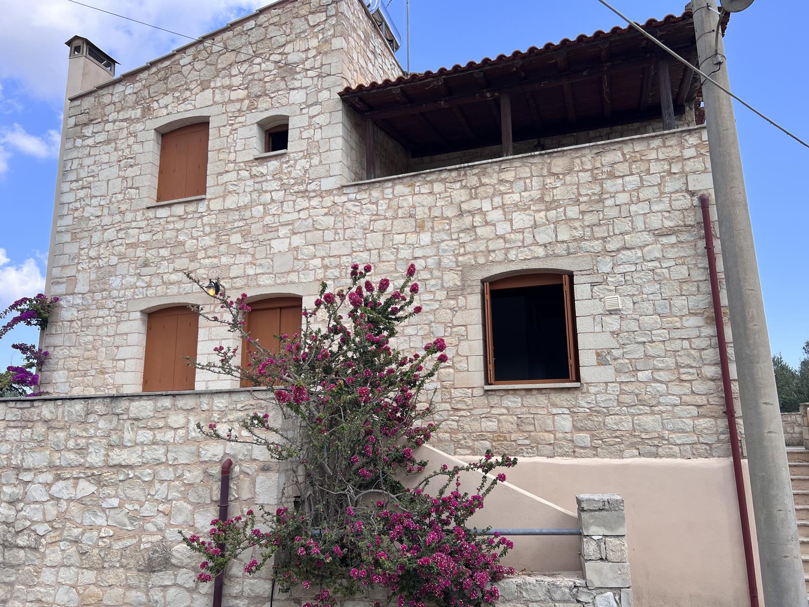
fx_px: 608
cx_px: 404
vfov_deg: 53.1
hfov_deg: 67.3
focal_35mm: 26
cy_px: 304
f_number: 1.5
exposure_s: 1/2045
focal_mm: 5.7
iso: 50
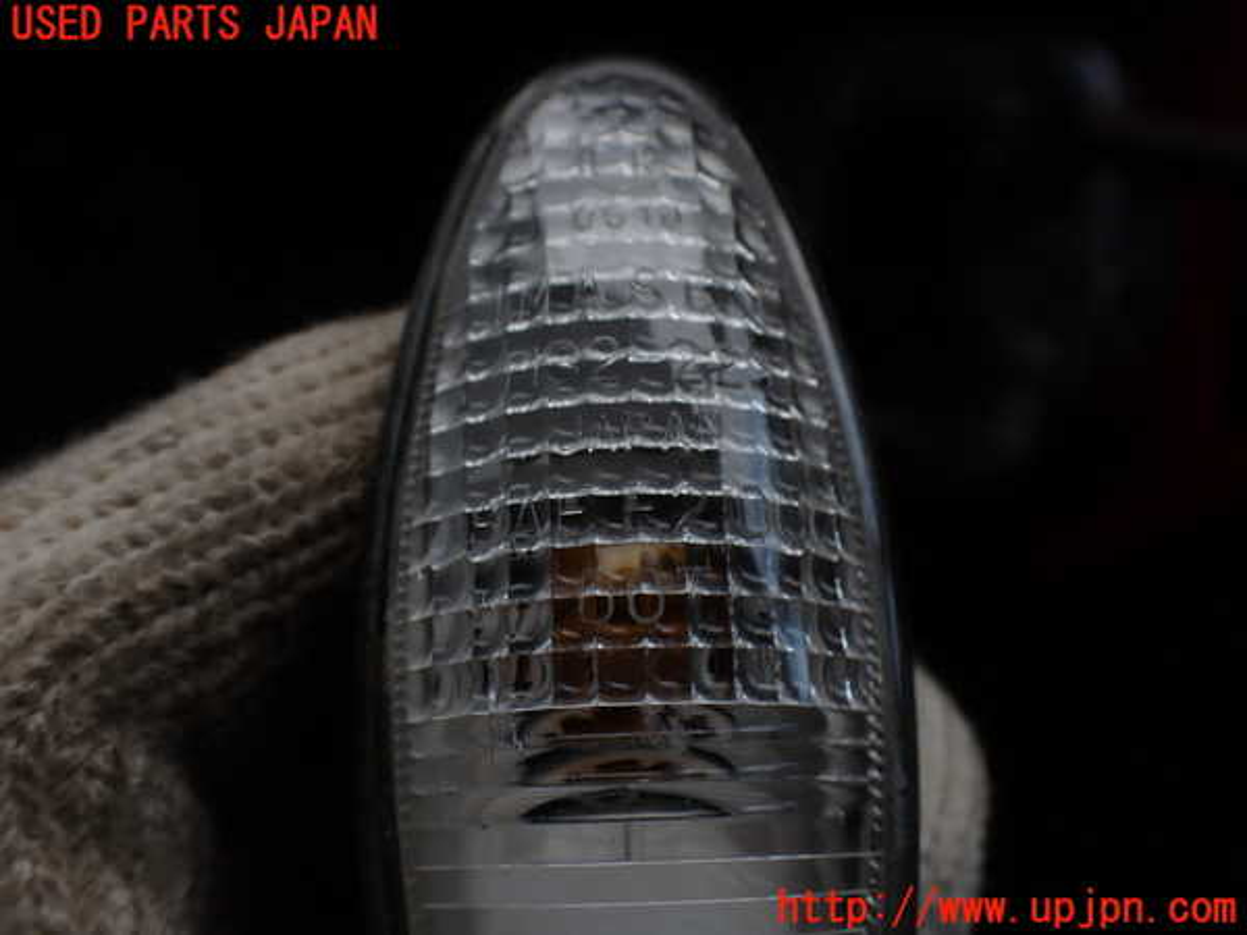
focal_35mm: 30
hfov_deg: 60.0
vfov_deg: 46.8
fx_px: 1081
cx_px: 624
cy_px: 468
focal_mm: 5.4
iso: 100
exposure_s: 1/200
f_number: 3.2
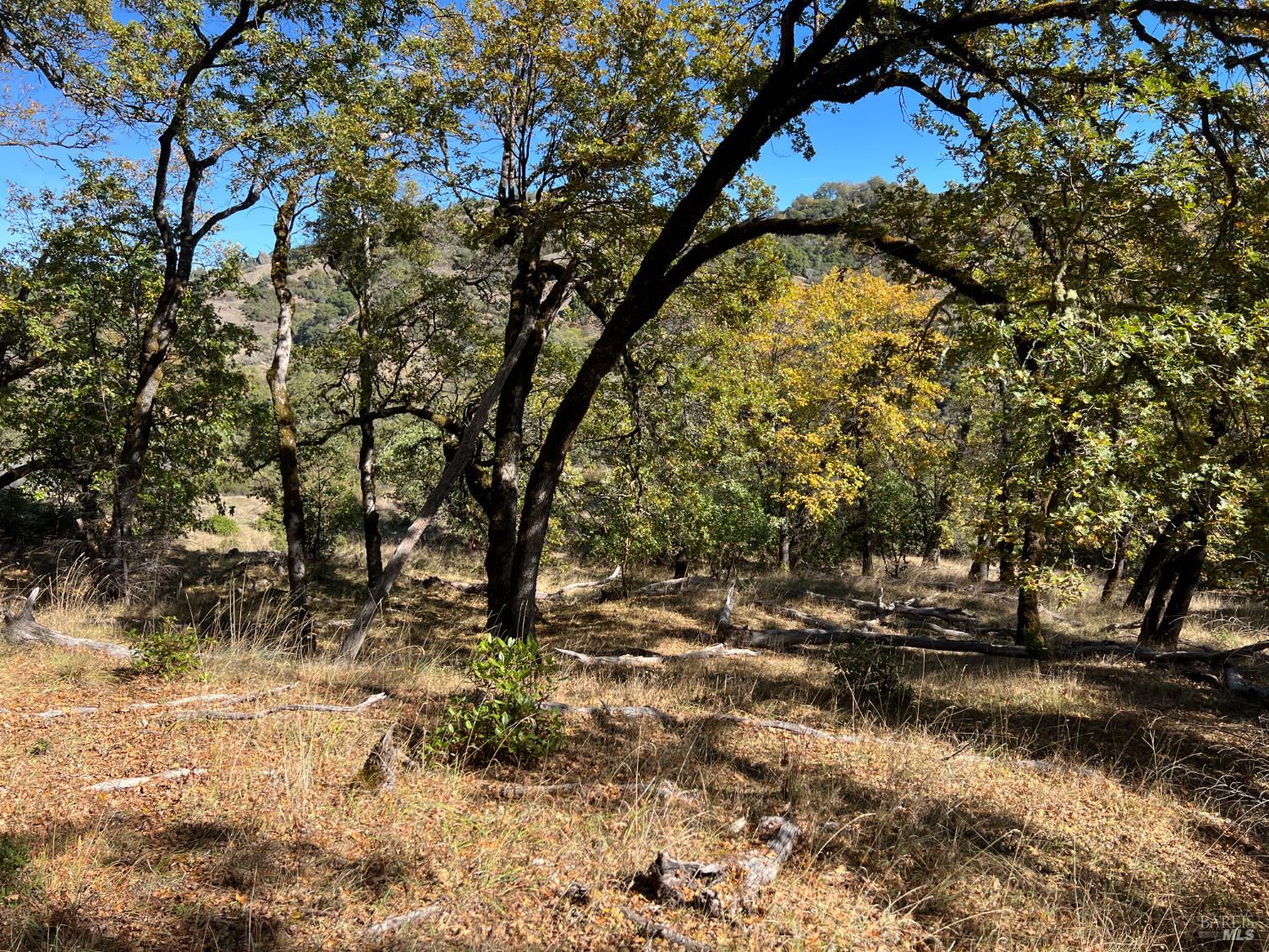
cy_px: 476
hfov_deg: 67.3
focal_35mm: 26
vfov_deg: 53.1
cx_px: 634
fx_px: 953
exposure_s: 1/1377
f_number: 1.5
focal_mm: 5.7
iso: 50
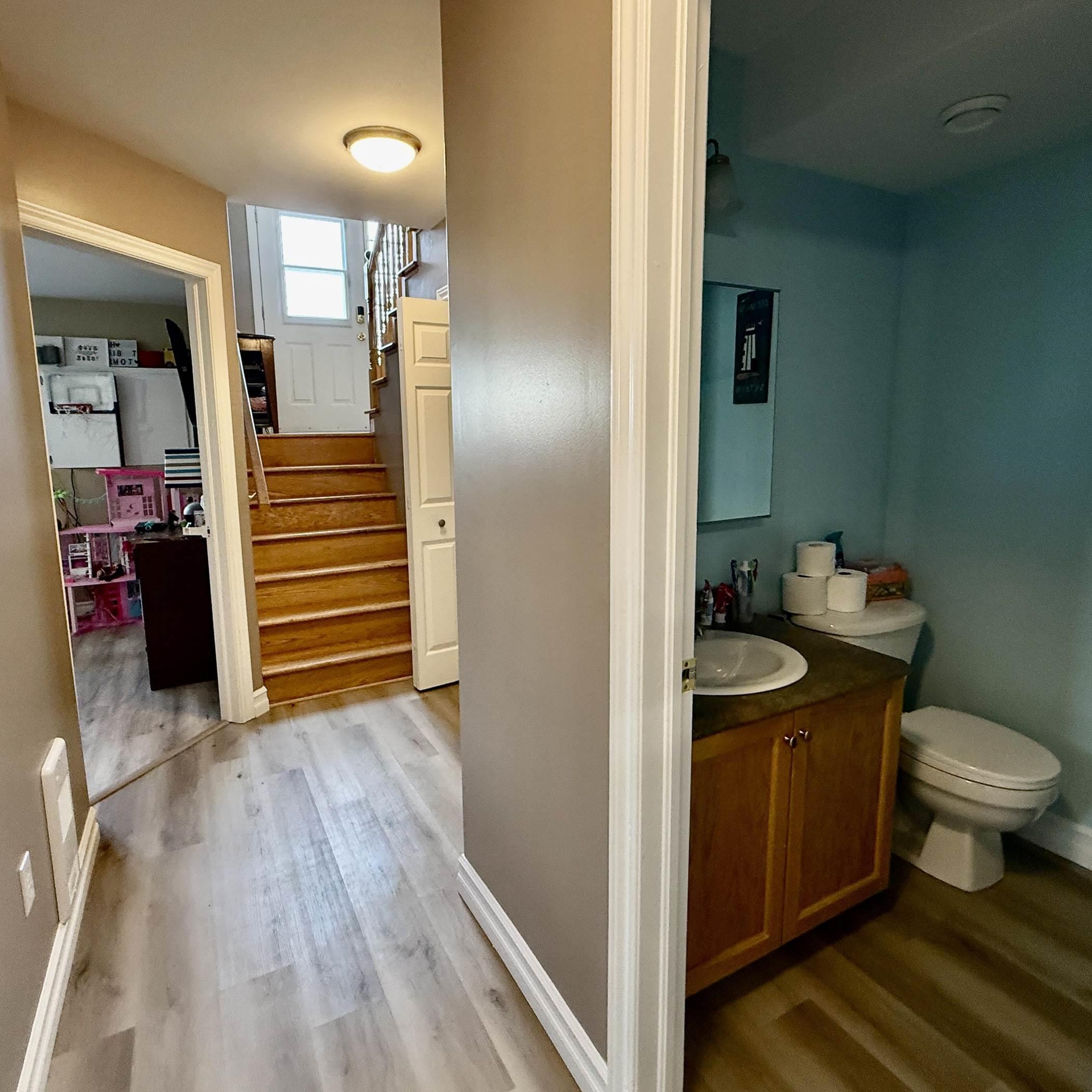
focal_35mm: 18
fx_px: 642
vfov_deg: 80.7
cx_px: 514
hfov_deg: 80.6
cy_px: 522
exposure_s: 1/120
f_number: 2.2
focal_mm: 2.22
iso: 320
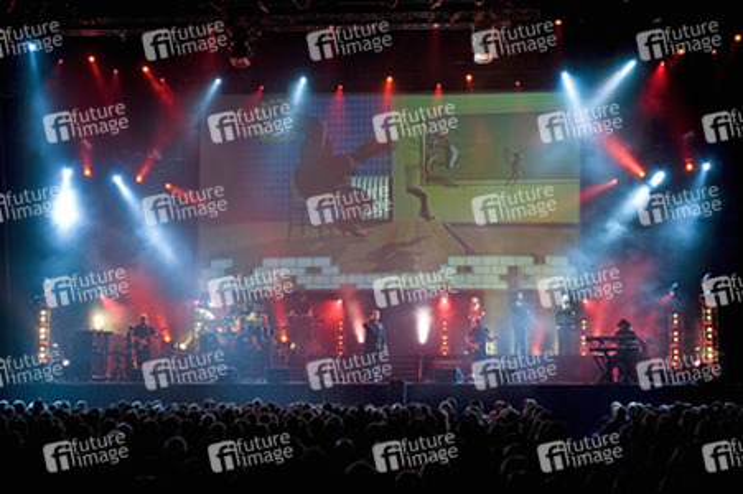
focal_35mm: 70
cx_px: 372
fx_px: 1444
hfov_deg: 28.9
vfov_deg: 19.4
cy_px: 247
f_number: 2.8
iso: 2500
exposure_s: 1/200
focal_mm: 70
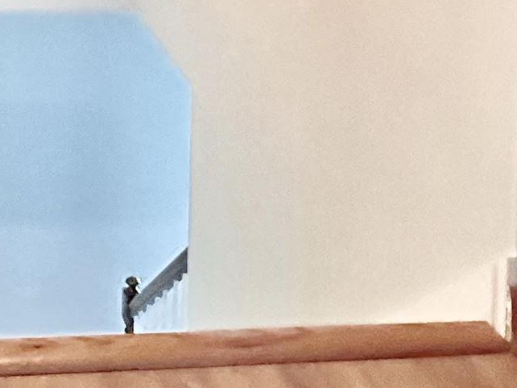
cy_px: -198
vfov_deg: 19.1
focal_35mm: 67
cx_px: 59
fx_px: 1000
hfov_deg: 28.0
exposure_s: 1/60
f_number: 2.2
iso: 1250
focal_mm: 2.22
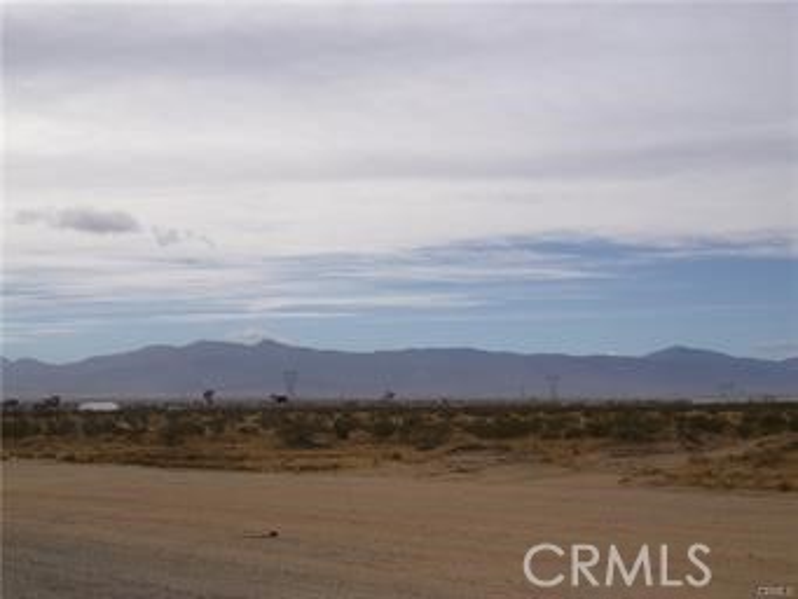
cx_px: 399
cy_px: 300
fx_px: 1338
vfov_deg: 25.2
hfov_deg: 33.2
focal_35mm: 58
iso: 100
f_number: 13.18
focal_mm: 10.3
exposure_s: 1/150
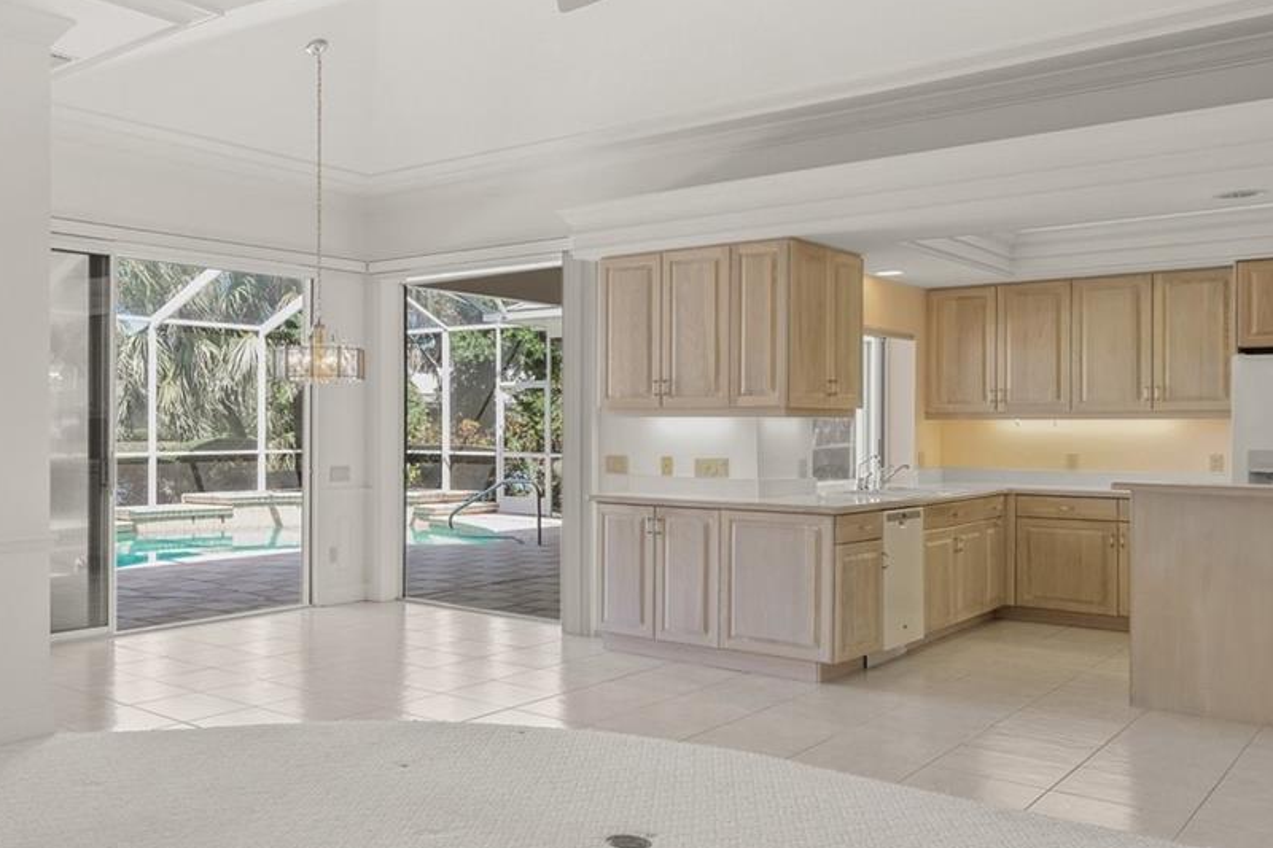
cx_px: 334
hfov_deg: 56.1
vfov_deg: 41.0
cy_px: 473
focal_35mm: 32
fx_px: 1131
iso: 250
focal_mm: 16
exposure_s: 1/13
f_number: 6.3
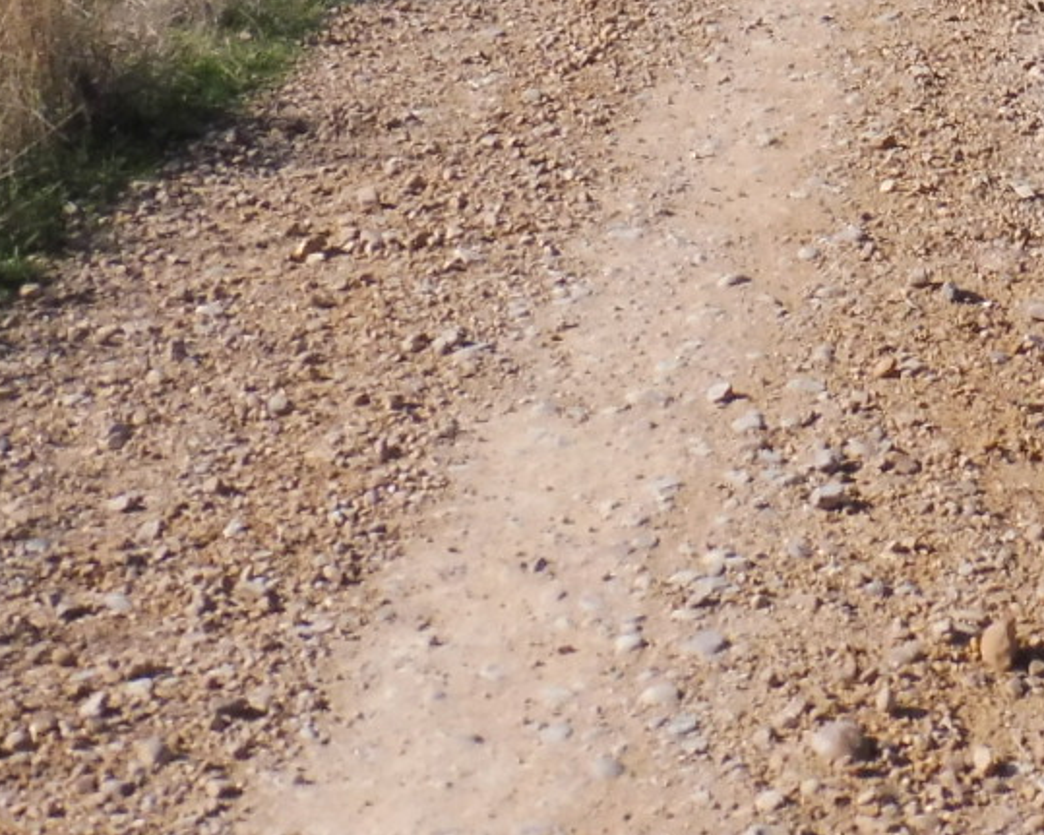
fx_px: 2749
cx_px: 1340
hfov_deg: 19.8
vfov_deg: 15.6
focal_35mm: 89
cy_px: -511
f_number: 4
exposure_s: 1/1000
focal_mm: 4.3
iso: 100
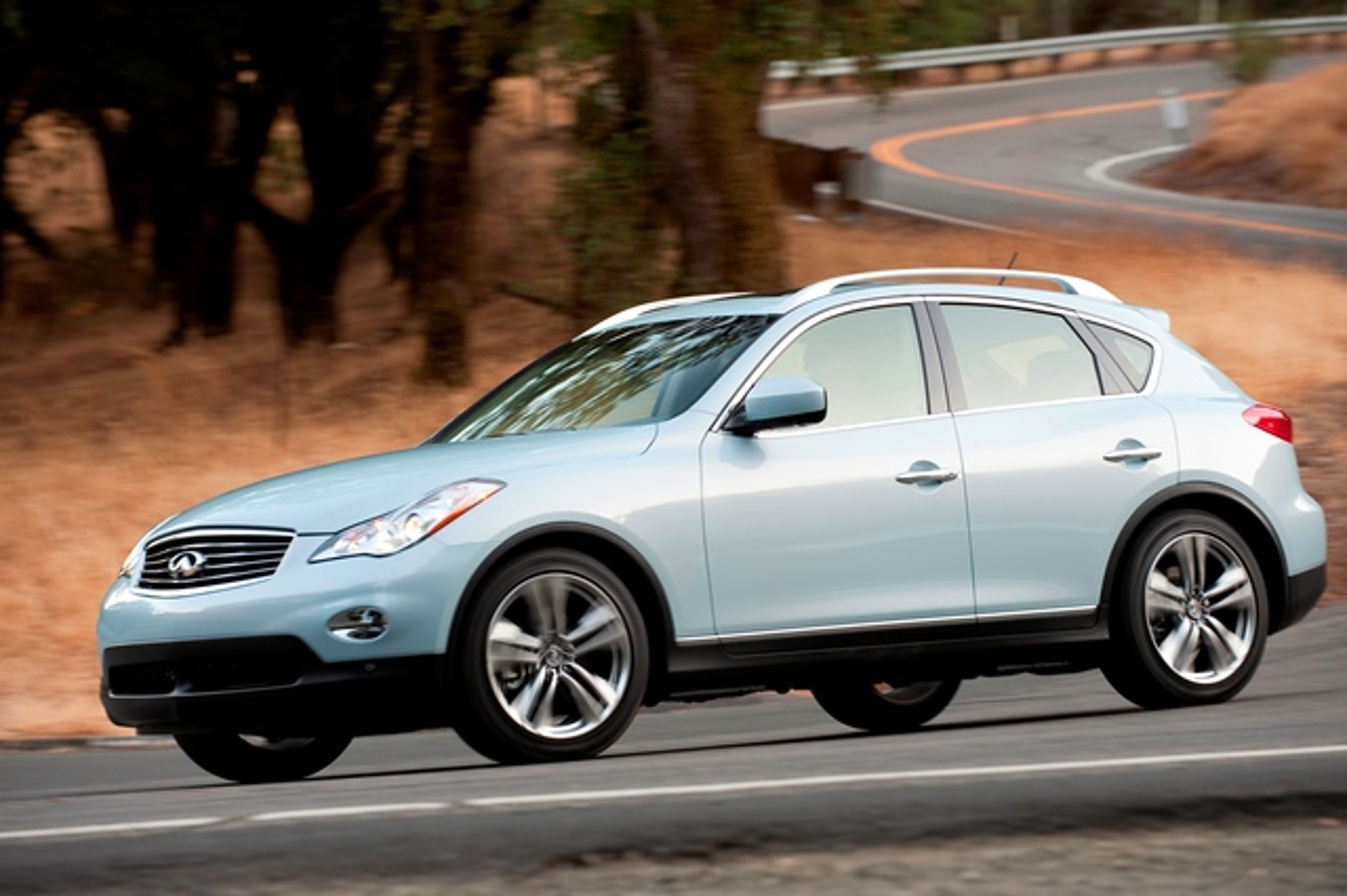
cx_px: 674
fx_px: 5235
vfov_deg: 9.8
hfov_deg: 14.7
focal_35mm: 140
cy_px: 448
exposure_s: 1/125
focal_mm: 140
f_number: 5
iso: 500
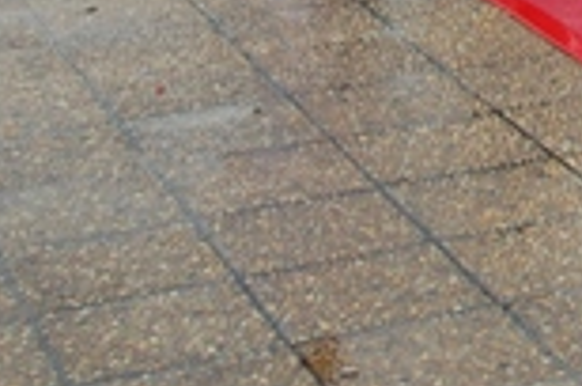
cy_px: -325
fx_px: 2597
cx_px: 1054
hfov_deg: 11.8
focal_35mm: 161
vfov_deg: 8.2
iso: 200
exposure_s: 1/60
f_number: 4
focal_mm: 22
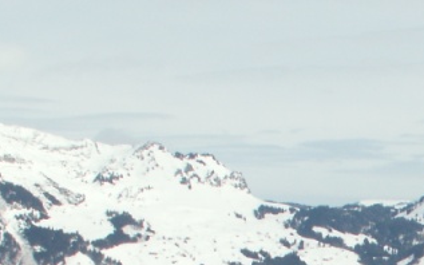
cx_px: 551
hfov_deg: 16.4
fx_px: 1386
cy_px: 450
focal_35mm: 120
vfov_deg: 10.4
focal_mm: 5.86
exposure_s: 1/200
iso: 50
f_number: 8
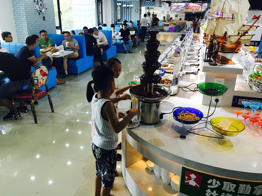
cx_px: 131
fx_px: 219
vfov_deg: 48.2
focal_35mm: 29
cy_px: 98
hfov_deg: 61.7
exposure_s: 1/33
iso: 32
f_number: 2.2
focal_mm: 4.15
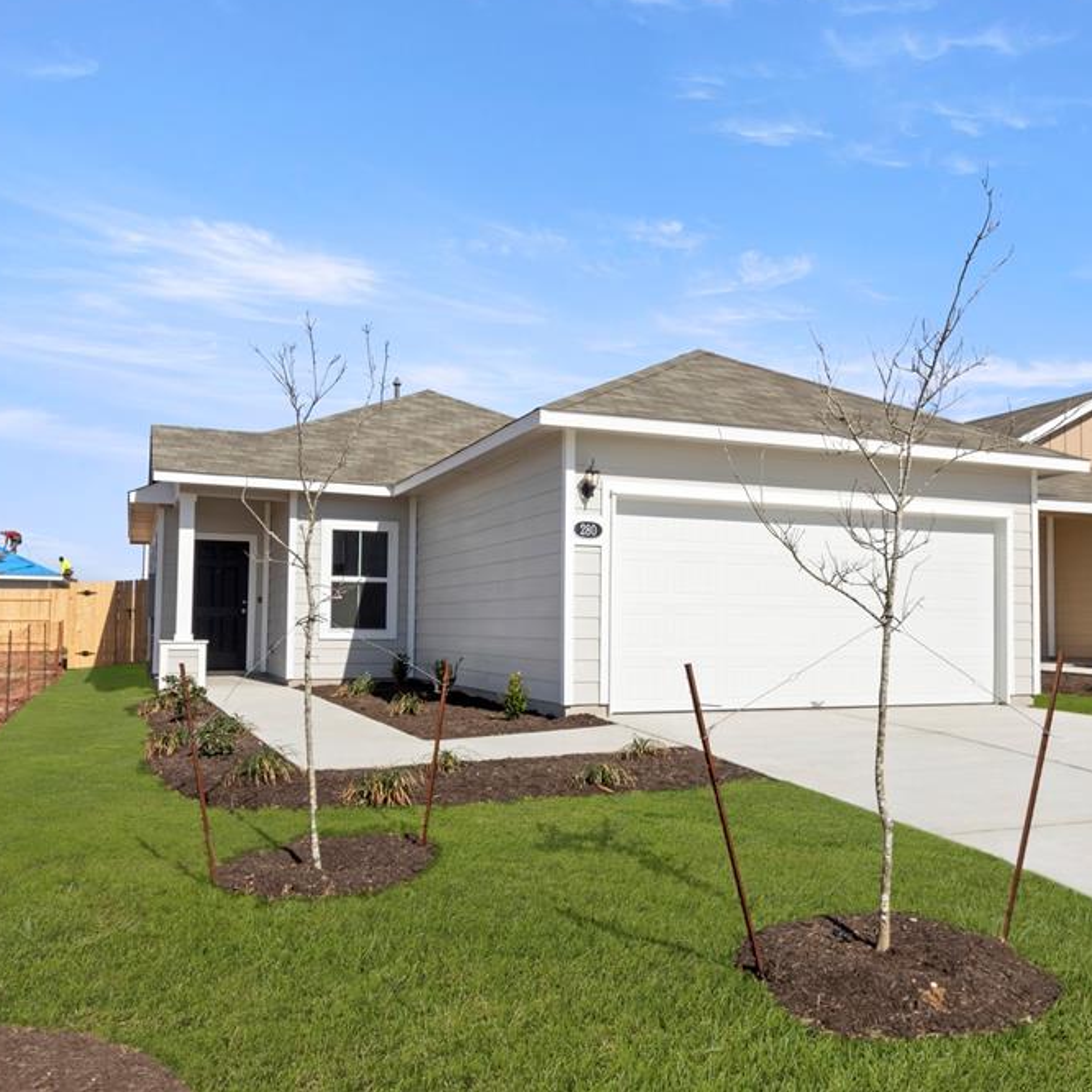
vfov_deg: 36.1
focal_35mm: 47
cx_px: 610
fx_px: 1677
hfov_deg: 36.0
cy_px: 535
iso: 400
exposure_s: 1/1000
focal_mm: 24
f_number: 8
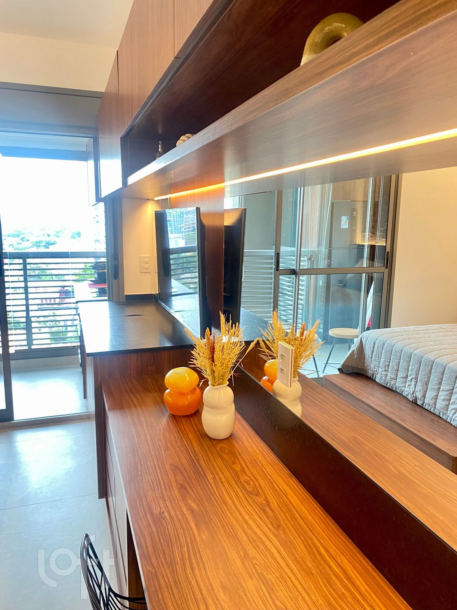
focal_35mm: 26
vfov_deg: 67.3
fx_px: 458
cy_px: 305
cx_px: 228
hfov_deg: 53.1
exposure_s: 1/60
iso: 250
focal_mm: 4.25
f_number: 1.8
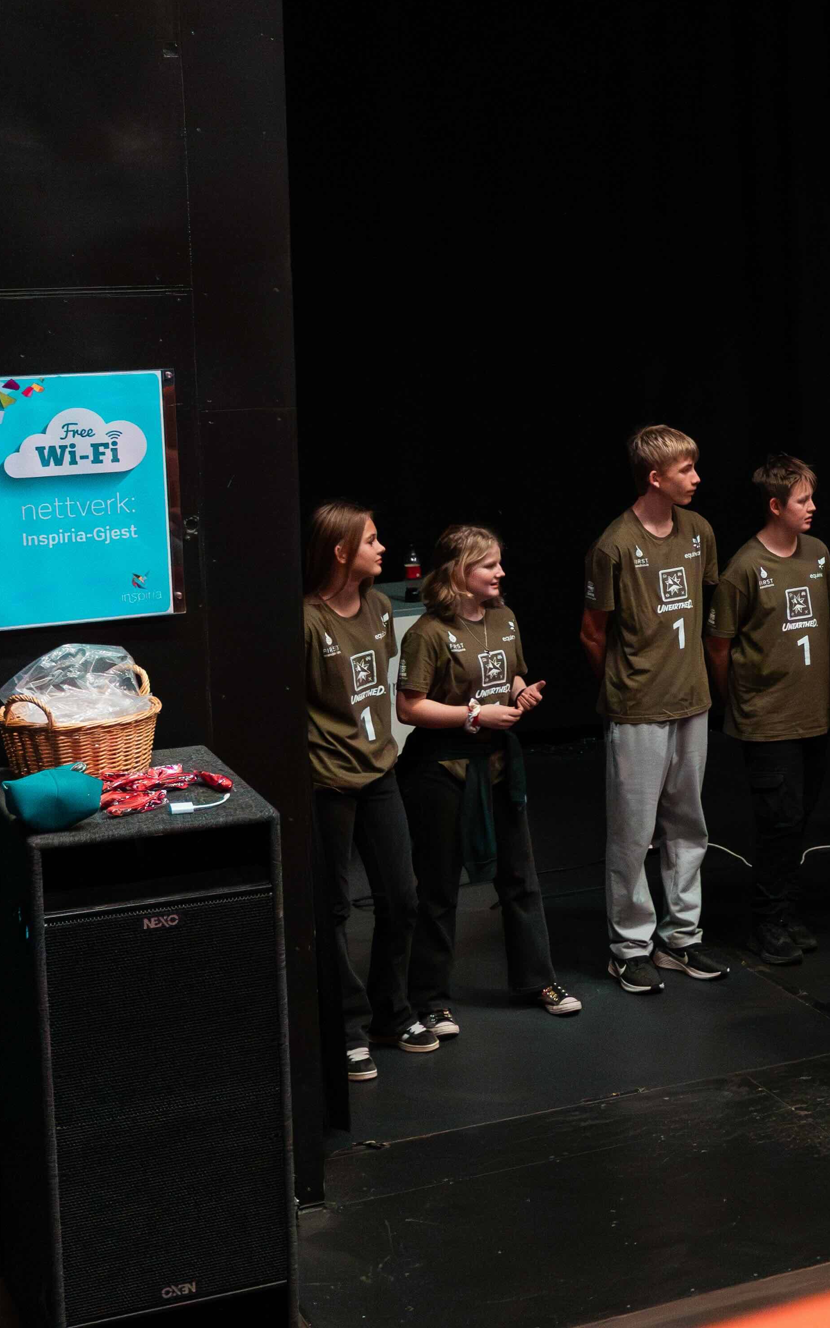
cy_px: 492
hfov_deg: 17.3
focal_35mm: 70
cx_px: 1139
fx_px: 2534
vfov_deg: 29.3
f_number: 2.8
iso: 12800
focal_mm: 34
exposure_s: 1/320
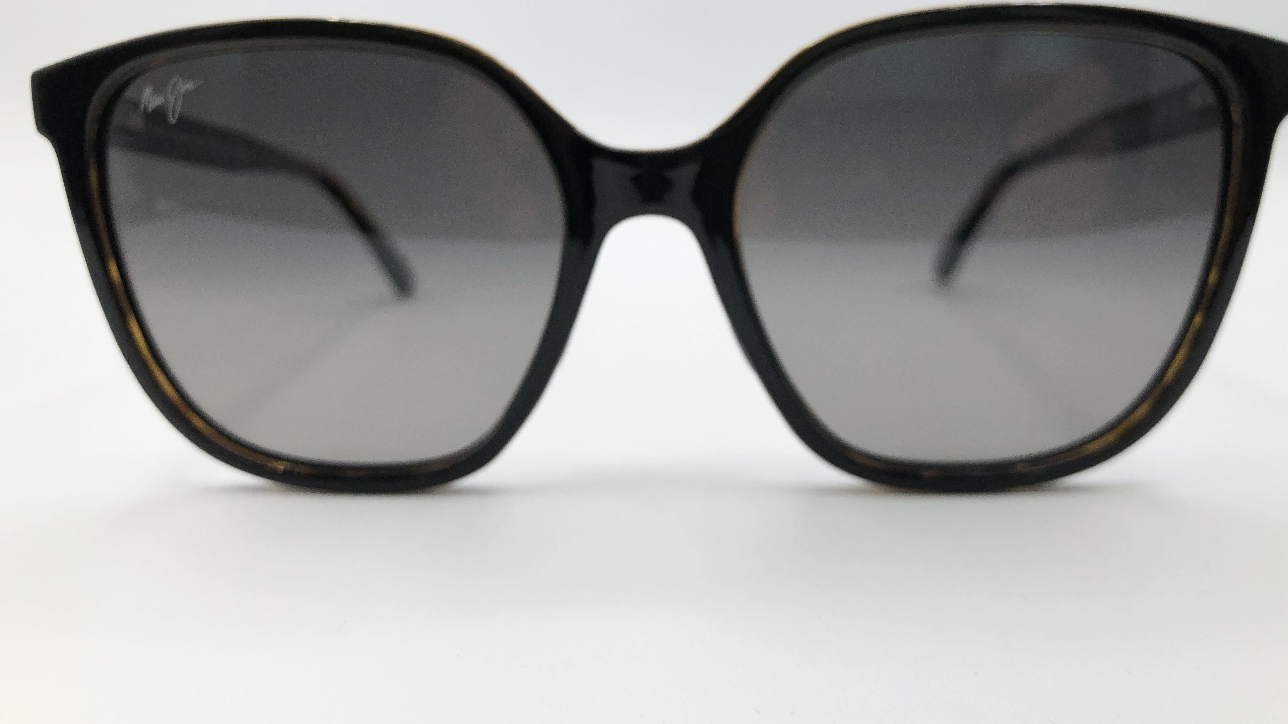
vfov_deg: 36.6
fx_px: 1093
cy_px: 312
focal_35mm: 32
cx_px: 649
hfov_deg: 61.0
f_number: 1.8
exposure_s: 1/1021
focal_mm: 4
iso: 32
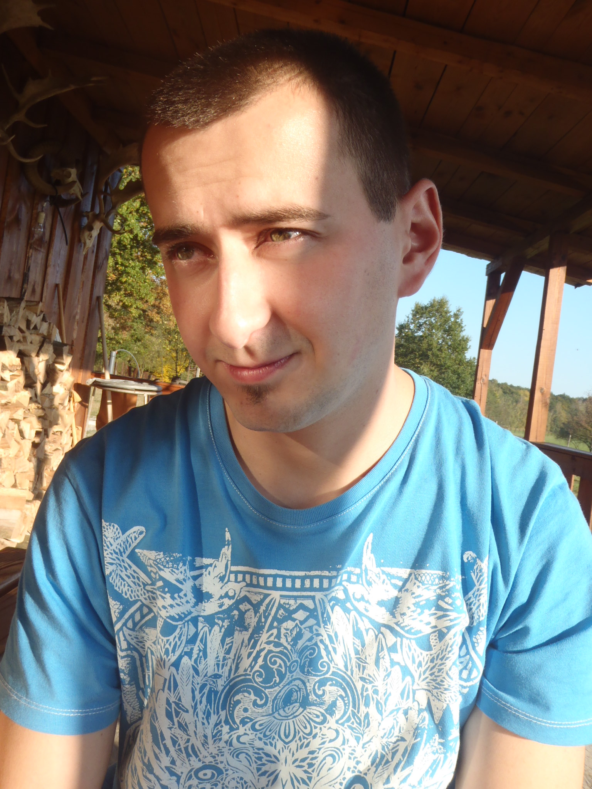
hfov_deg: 49.7
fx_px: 638
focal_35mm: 28
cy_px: 394
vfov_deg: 63.4
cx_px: 296
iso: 64
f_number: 4
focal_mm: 5
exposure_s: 1/160
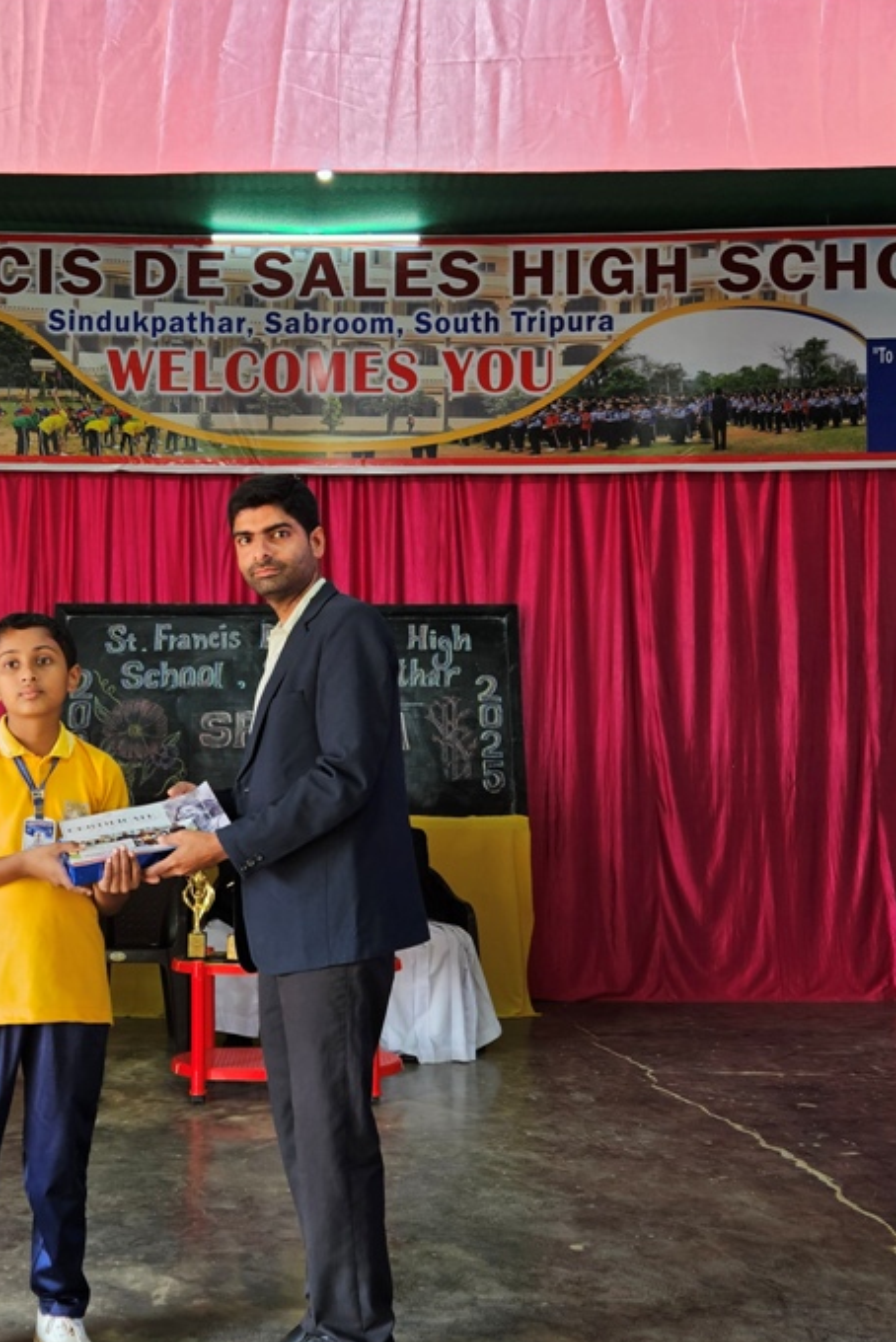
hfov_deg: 36.4
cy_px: 736
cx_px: 282
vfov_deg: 53.0
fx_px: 1343
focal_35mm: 36
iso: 40
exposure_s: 1/100
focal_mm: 5.4
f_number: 1.8
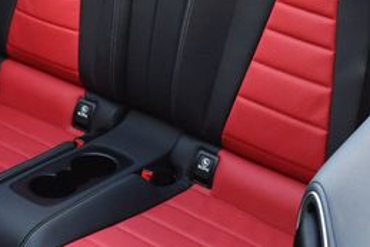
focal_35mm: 89
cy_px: 1
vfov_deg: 15.1
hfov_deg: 22.9
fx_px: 915
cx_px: 187
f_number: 5
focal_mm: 18
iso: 400
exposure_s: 1/250
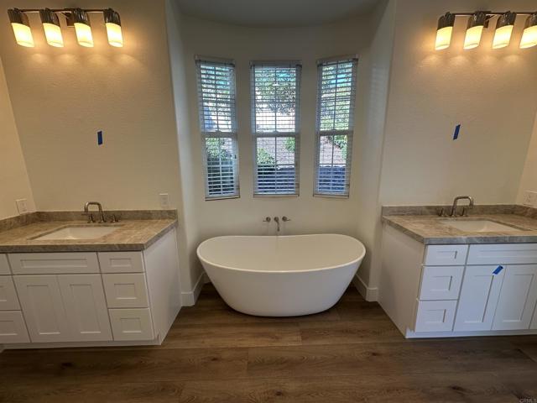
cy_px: 202
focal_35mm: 14
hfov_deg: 102.1
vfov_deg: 85.7
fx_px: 217
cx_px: 268
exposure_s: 1/120
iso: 50
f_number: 2.2
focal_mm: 2.22
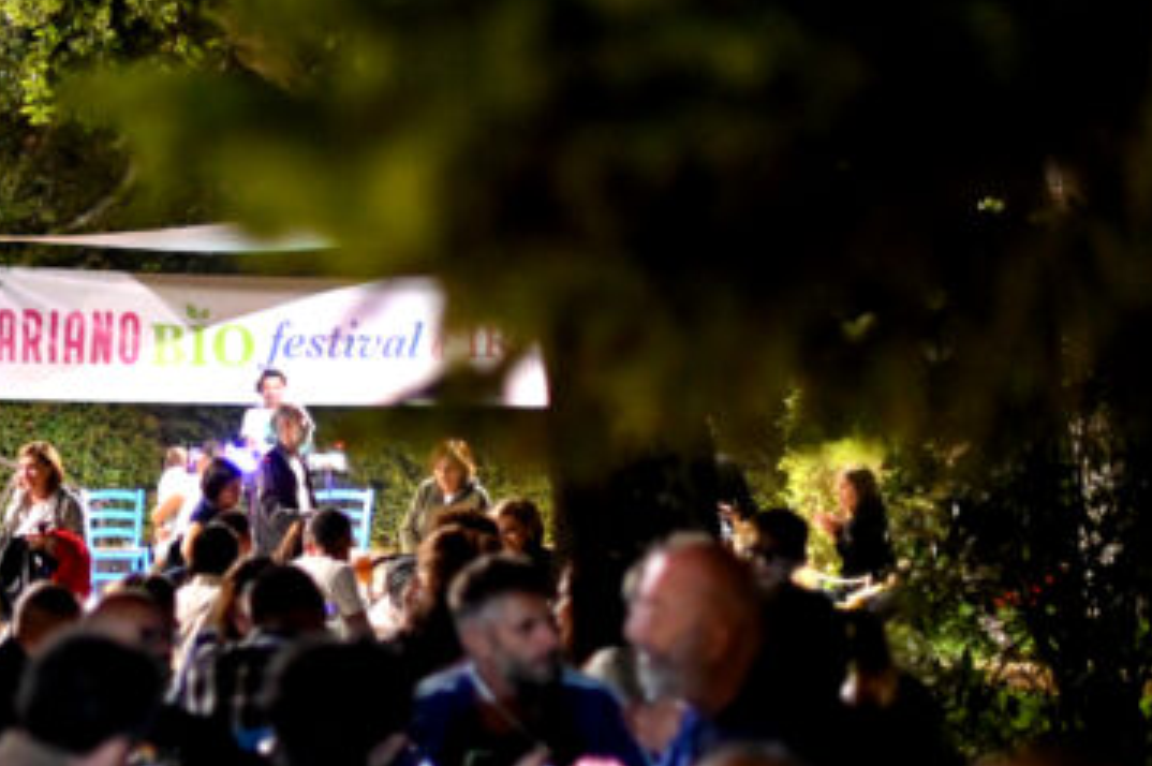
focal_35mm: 134
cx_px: -148
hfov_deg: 14.9
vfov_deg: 10.2
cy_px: 462
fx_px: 4284
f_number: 1.4
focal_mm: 50
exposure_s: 1/125
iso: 6400
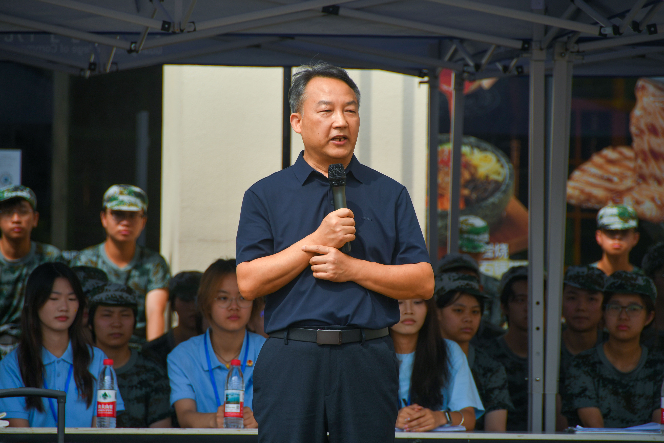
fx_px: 5533
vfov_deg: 4.6
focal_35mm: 300
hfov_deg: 6.9
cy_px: 222
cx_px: 332
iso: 100
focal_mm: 200
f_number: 5.6
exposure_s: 1/800
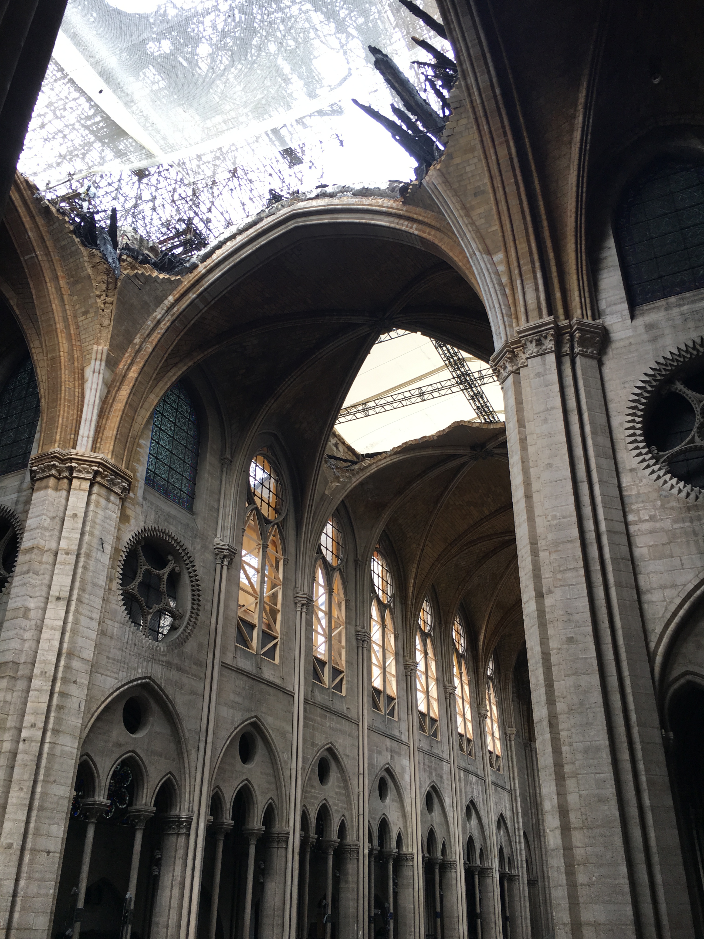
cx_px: 352
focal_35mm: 29
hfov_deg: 48.2
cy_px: 470
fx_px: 786
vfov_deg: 61.7
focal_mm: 4.15
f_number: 2.2
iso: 25
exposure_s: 1/100
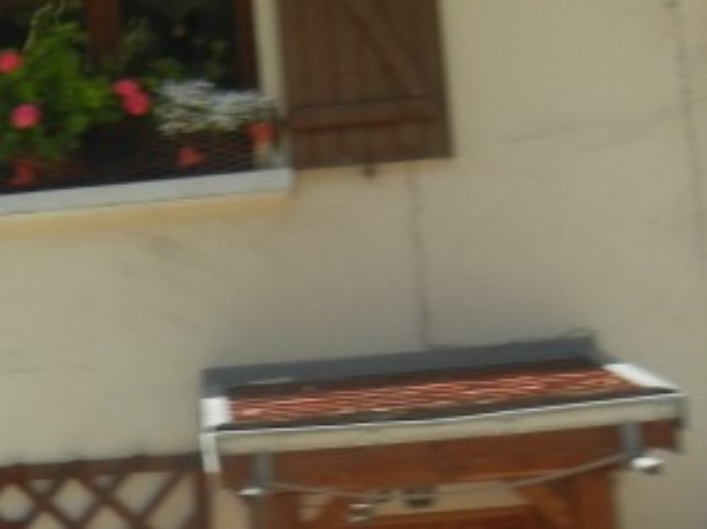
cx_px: -168
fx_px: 2184
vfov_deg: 13.8
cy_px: 423
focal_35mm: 107
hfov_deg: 17.4
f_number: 7
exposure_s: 1/216
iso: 160
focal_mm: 5.4
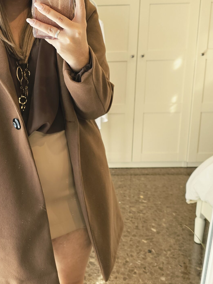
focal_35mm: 42
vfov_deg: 44.6
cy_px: 116
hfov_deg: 32.8
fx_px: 345
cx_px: 27
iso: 125
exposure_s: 1/100
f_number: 1.7
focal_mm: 6.3
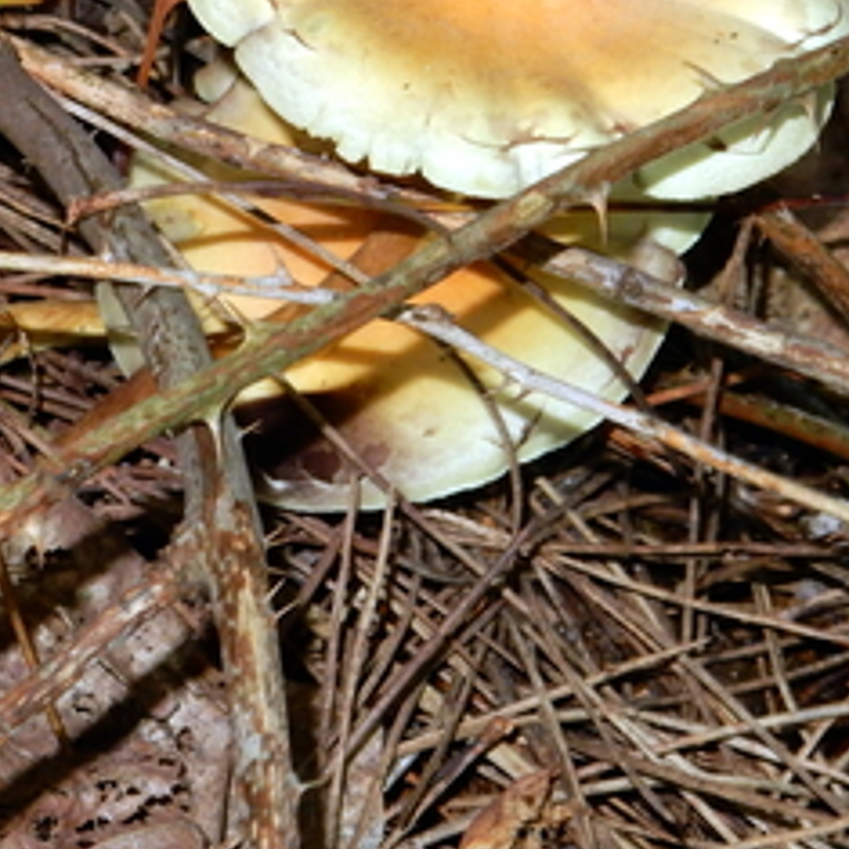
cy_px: 181
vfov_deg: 5.6
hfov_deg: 5.6
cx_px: 307
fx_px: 8713
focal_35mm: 314
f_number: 6
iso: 200
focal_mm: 24.7
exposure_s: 1/30
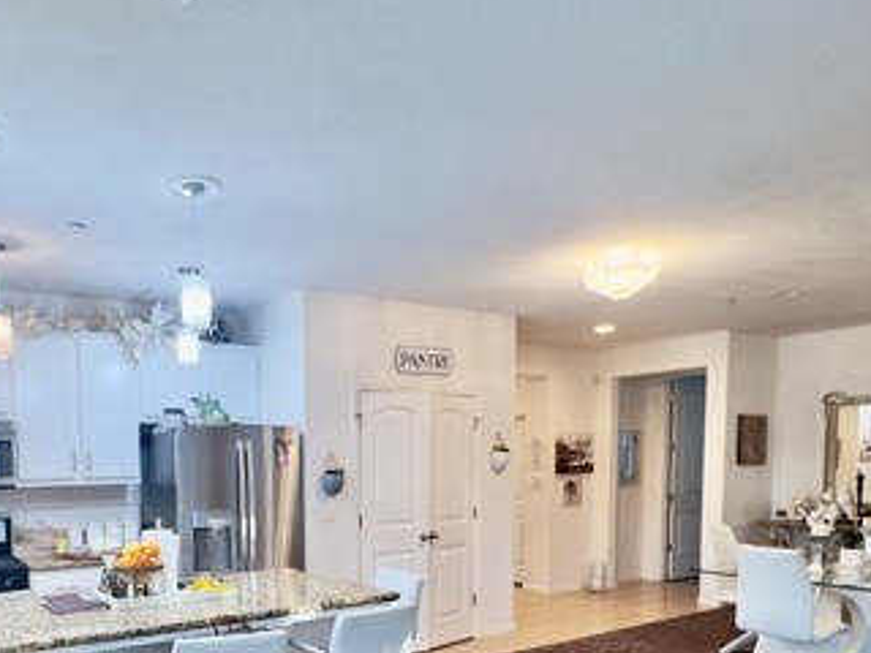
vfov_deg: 47.1
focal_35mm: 28
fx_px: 705
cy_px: 522
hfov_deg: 61.4
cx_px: 269
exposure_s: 1/60
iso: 200
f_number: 2.2
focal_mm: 2.22
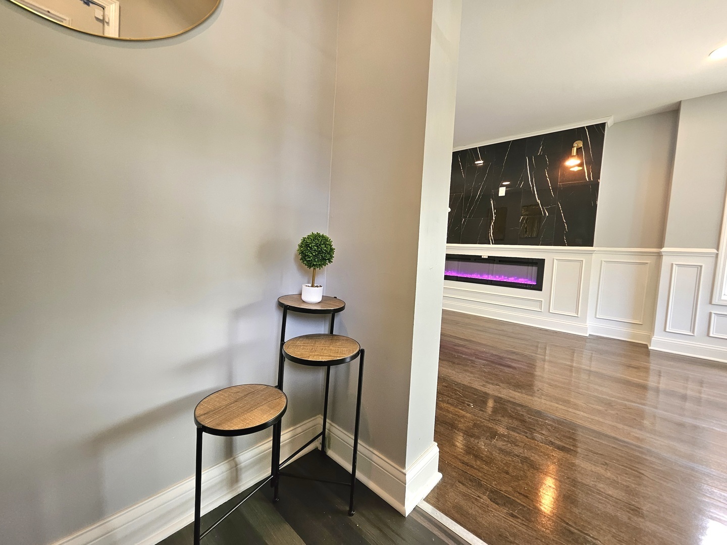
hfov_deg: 106.2
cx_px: 364
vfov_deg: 89.9
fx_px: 273
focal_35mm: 13
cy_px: 272
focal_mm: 1.74
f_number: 2.2
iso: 125
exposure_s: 1/60.2
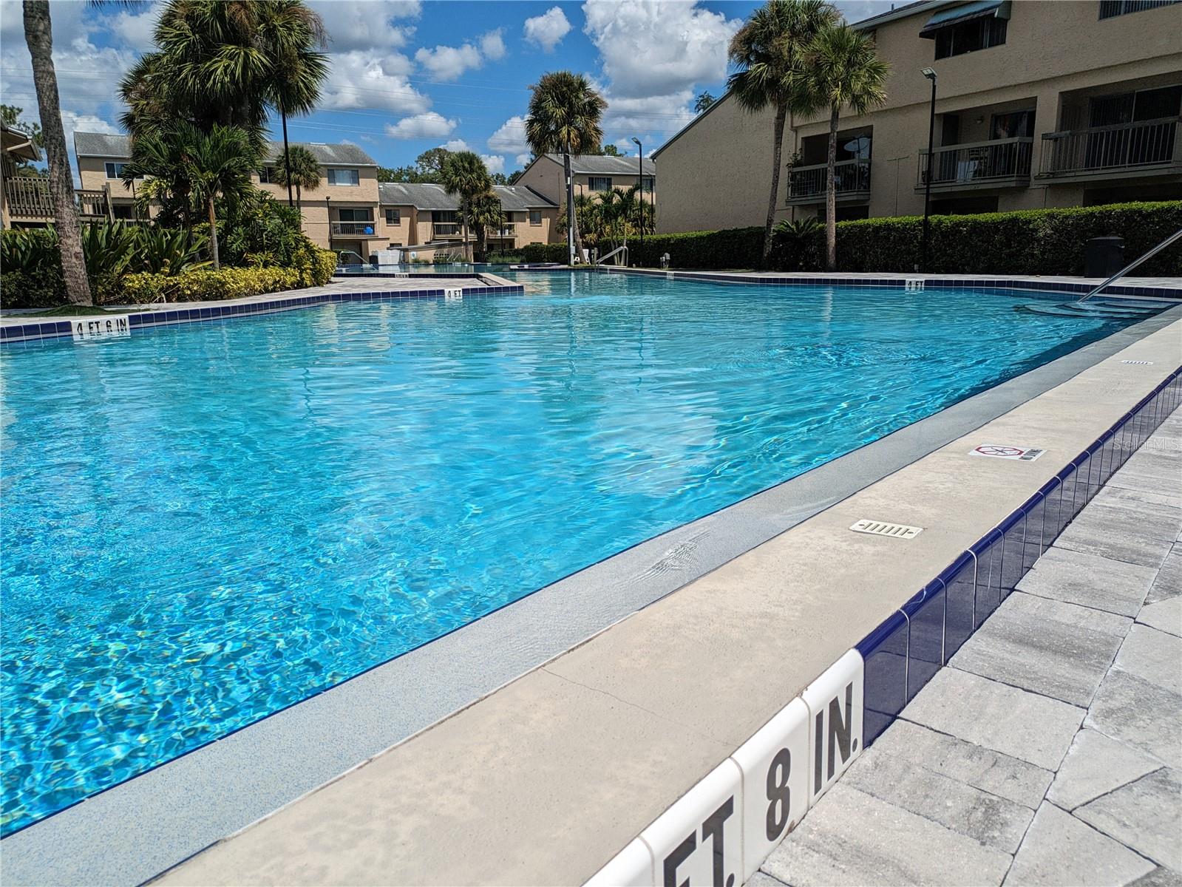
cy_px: 444
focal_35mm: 25
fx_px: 854
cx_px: 591
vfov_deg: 54.9
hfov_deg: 69.4
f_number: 1.89
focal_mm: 5.43
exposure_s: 1/4184
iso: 46
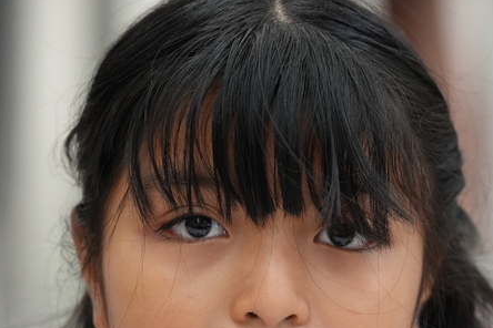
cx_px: 332
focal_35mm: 433
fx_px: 5924
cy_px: 286
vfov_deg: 3.2
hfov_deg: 4.8
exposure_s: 1/200
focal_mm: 187.7
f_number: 4
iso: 1600
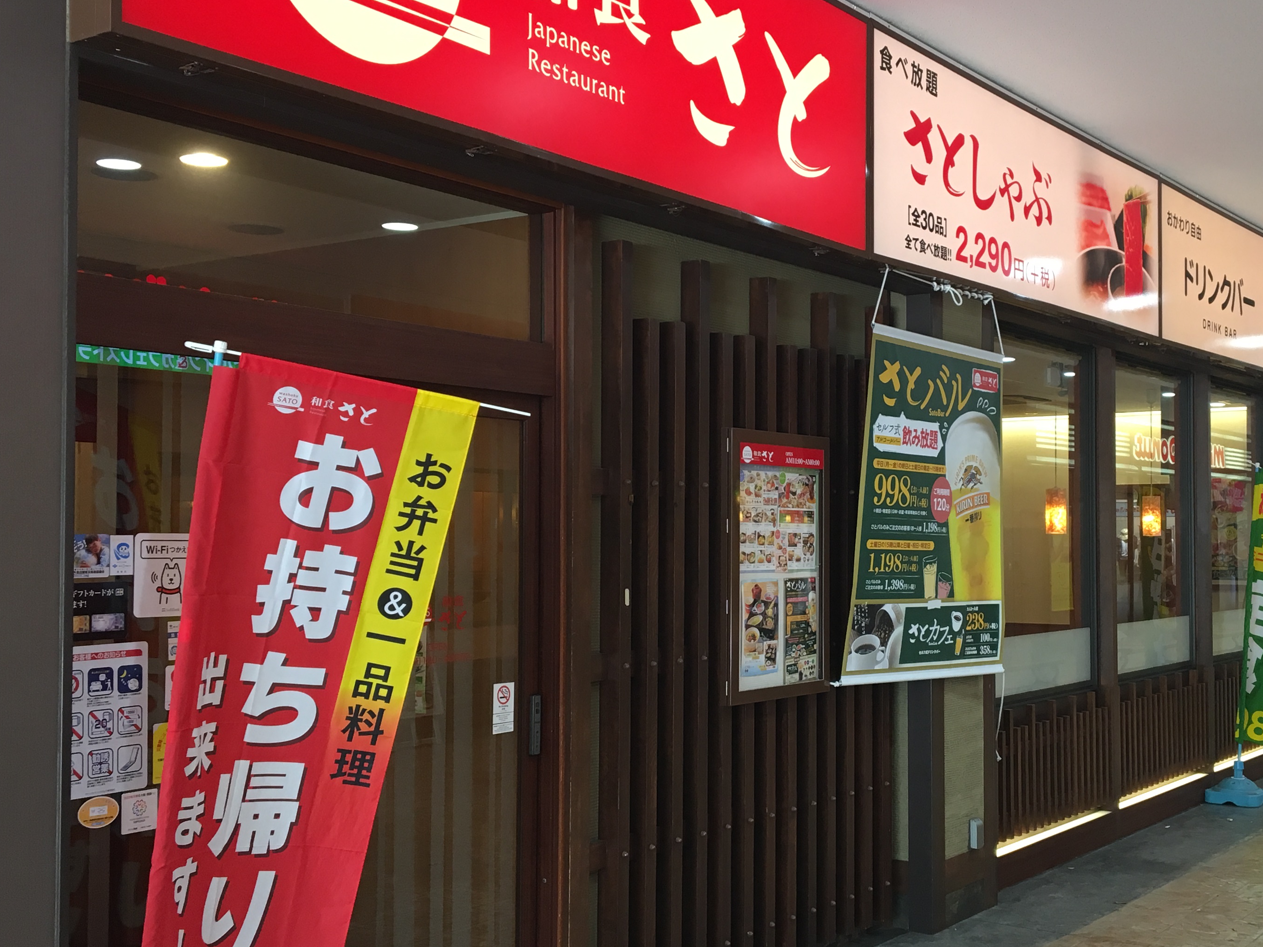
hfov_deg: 43.5
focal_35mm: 43
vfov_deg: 33.6
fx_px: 1569
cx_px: 789
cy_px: 492
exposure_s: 1/30
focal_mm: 4.15
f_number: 2.2
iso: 50
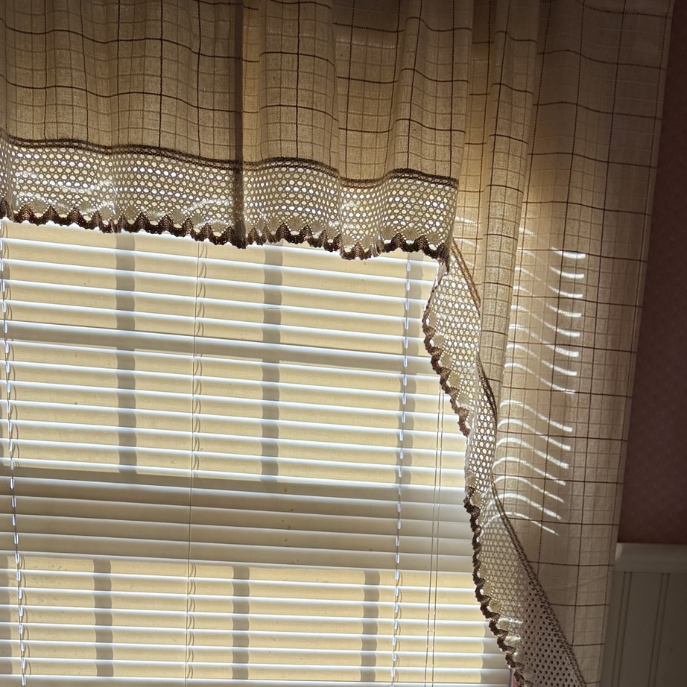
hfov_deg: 32.0
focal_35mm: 53
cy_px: 814
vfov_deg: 28.3
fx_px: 1190
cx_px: 437
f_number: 1.78
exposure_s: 1/330
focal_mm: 6.76
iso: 80
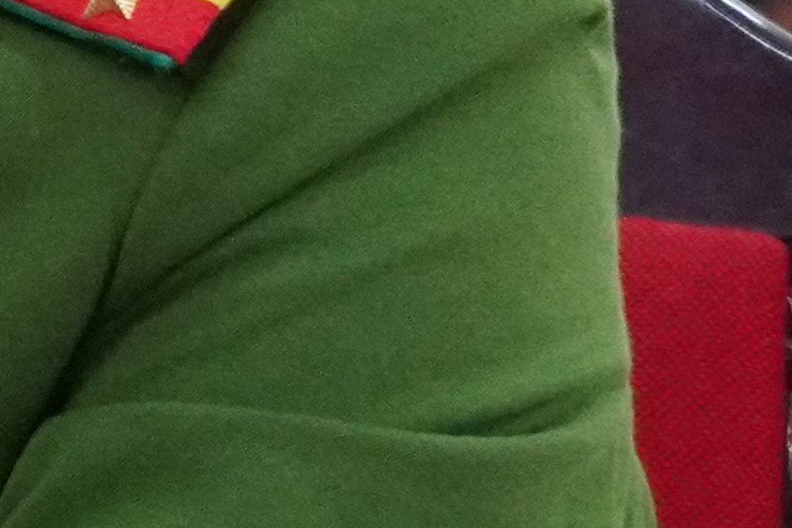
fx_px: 6408
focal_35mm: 291
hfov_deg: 6.5
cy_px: -747
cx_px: -1552
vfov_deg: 4.6
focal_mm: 29
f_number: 5
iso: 6400
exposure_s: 1/200
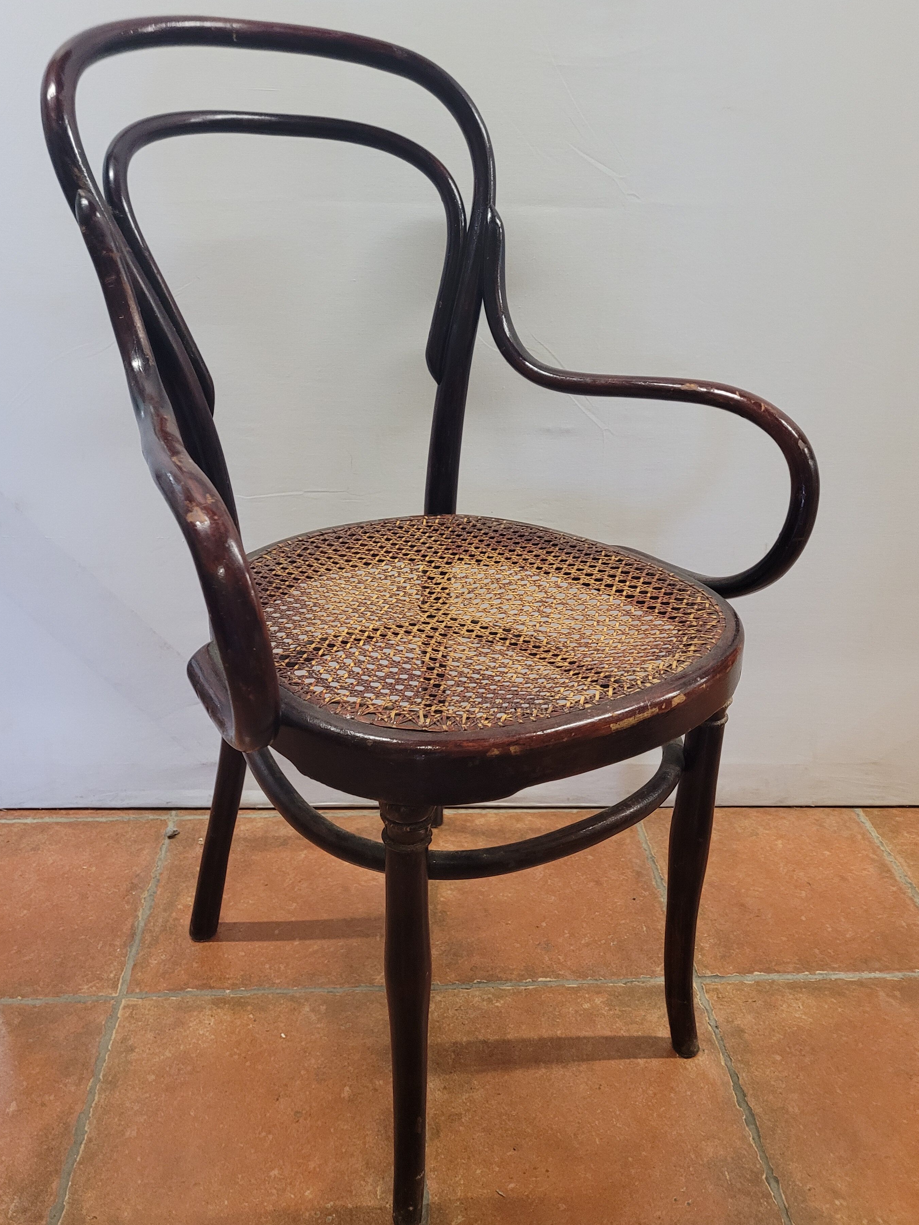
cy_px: 642
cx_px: 432
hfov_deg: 48.2
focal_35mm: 29
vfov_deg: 61.6
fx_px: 1027
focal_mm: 5.4
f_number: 1.8
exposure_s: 1/50
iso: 640
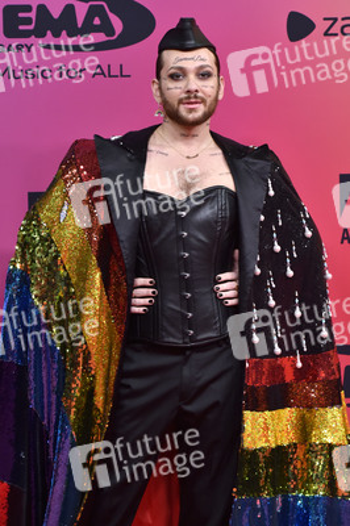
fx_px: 1607
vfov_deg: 18.6
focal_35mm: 110
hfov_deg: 12.4
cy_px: 263
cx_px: 175
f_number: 5.6
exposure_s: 1/200
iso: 2000
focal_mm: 110
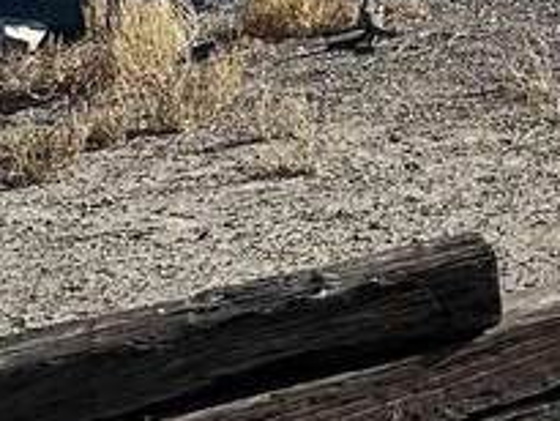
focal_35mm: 150
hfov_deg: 10.3
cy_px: -498
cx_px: 1565
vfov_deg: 9.1
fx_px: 2428
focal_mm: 6.86
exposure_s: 1/5848
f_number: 1.78
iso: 80
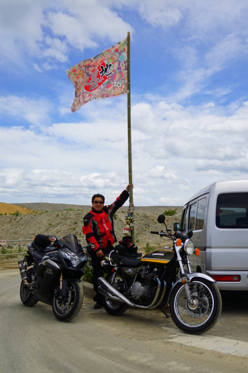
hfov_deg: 33.4
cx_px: 124
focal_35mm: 40
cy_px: 186
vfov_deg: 48.5
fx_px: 413
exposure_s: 1/2500
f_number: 4.5
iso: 160
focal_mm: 27
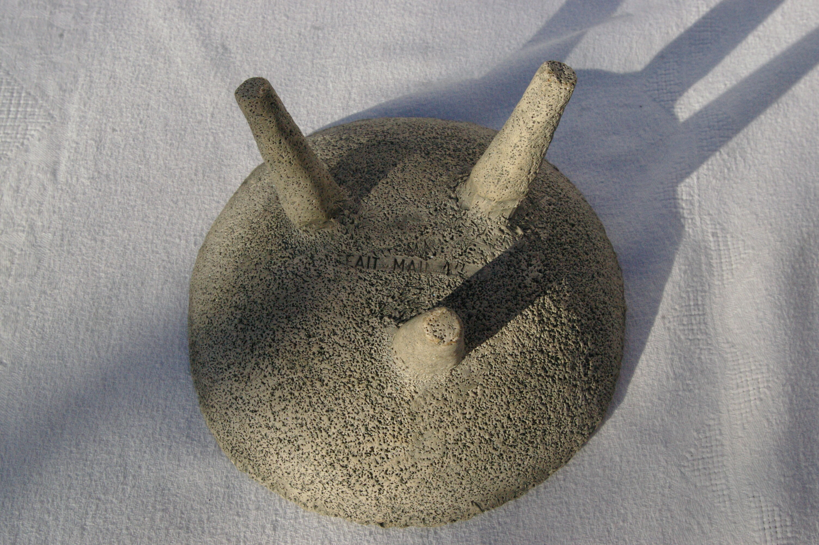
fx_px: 886
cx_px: 410
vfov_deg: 34.1
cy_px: 272
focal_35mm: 39
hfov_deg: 49.6
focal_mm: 26
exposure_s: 1/1000
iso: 1600
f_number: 13
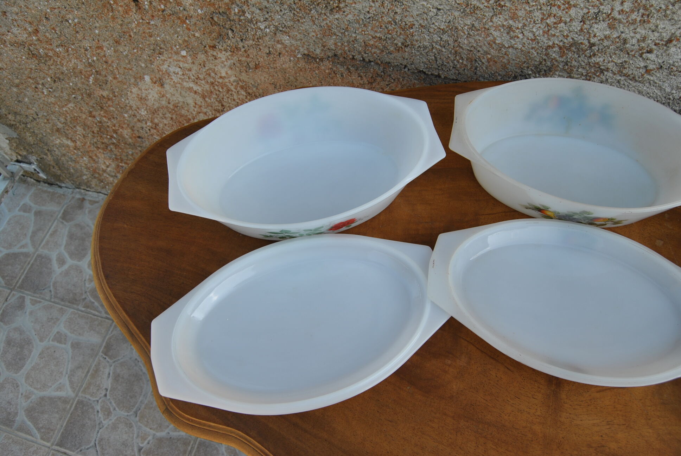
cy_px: 228
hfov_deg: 67.3
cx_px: 340
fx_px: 511
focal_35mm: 27
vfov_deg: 48.0
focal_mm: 18
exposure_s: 1/160
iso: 100
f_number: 6.3
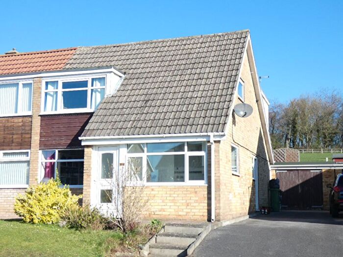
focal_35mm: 48
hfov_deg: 39.7
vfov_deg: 30.3
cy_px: 128
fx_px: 476
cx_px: 172
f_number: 3.8
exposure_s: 1/400
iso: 80
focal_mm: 8.6
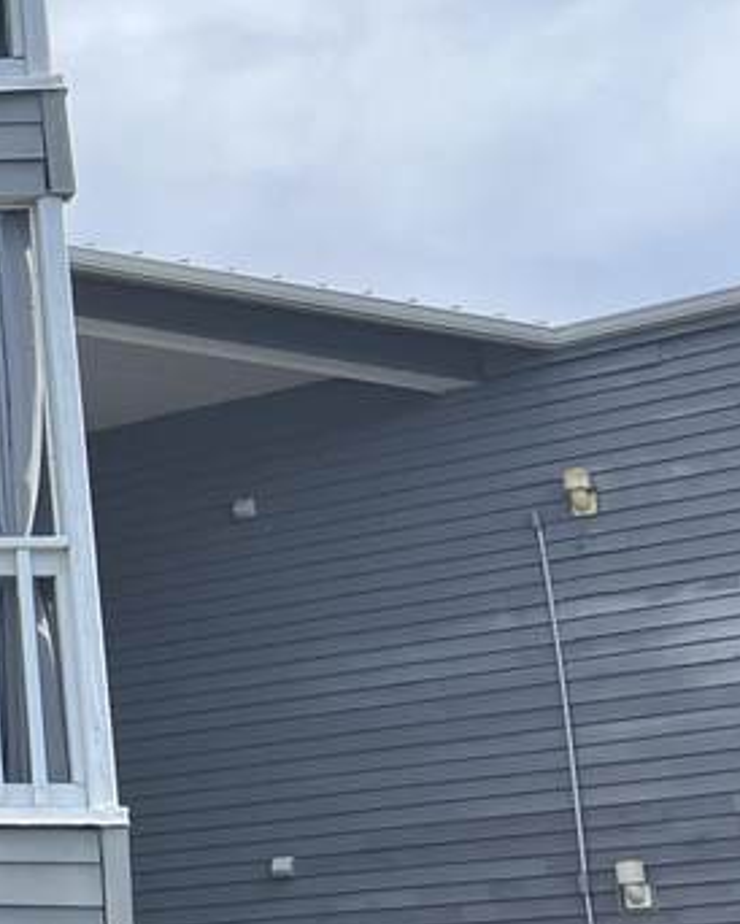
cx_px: -916
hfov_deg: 13.1
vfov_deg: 20.1
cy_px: 597
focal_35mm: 95
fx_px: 2598
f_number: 1.5
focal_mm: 5.7
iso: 50
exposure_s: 1/2165
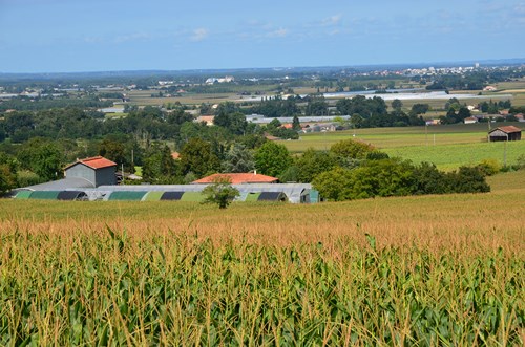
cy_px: 174
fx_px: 1746
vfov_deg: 11.4
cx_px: 262
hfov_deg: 17.1
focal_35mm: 120
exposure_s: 1/160
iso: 100
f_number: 11
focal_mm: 80
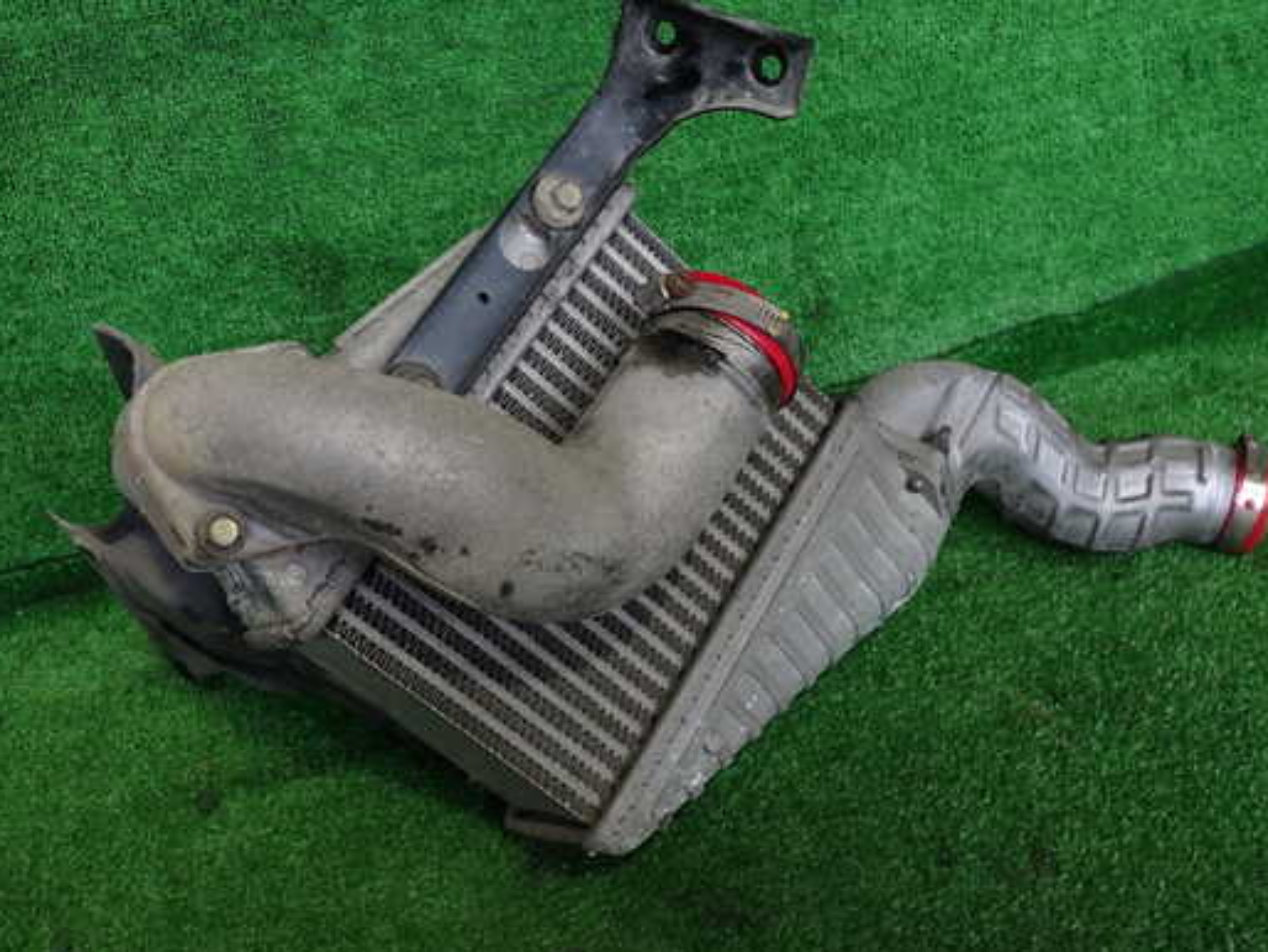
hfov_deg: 52.6
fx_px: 1283
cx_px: 651
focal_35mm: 35
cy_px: 476
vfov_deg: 40.7
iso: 200
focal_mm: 5.4
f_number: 2.3
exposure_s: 1/60
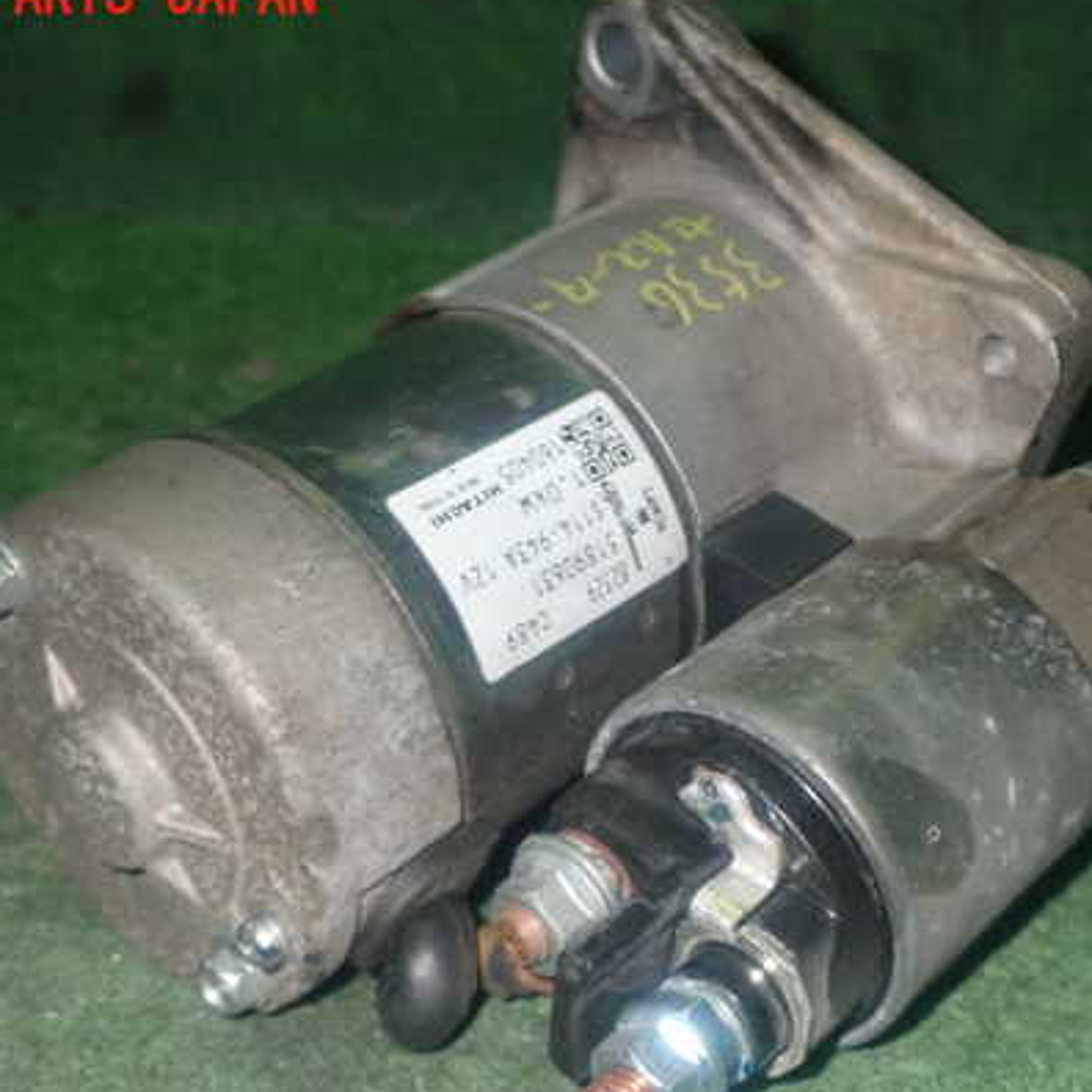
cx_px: 643
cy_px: 582
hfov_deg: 27.3
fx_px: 2248
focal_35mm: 63
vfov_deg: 27.3
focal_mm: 8.4
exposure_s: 1/50
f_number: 9
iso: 800
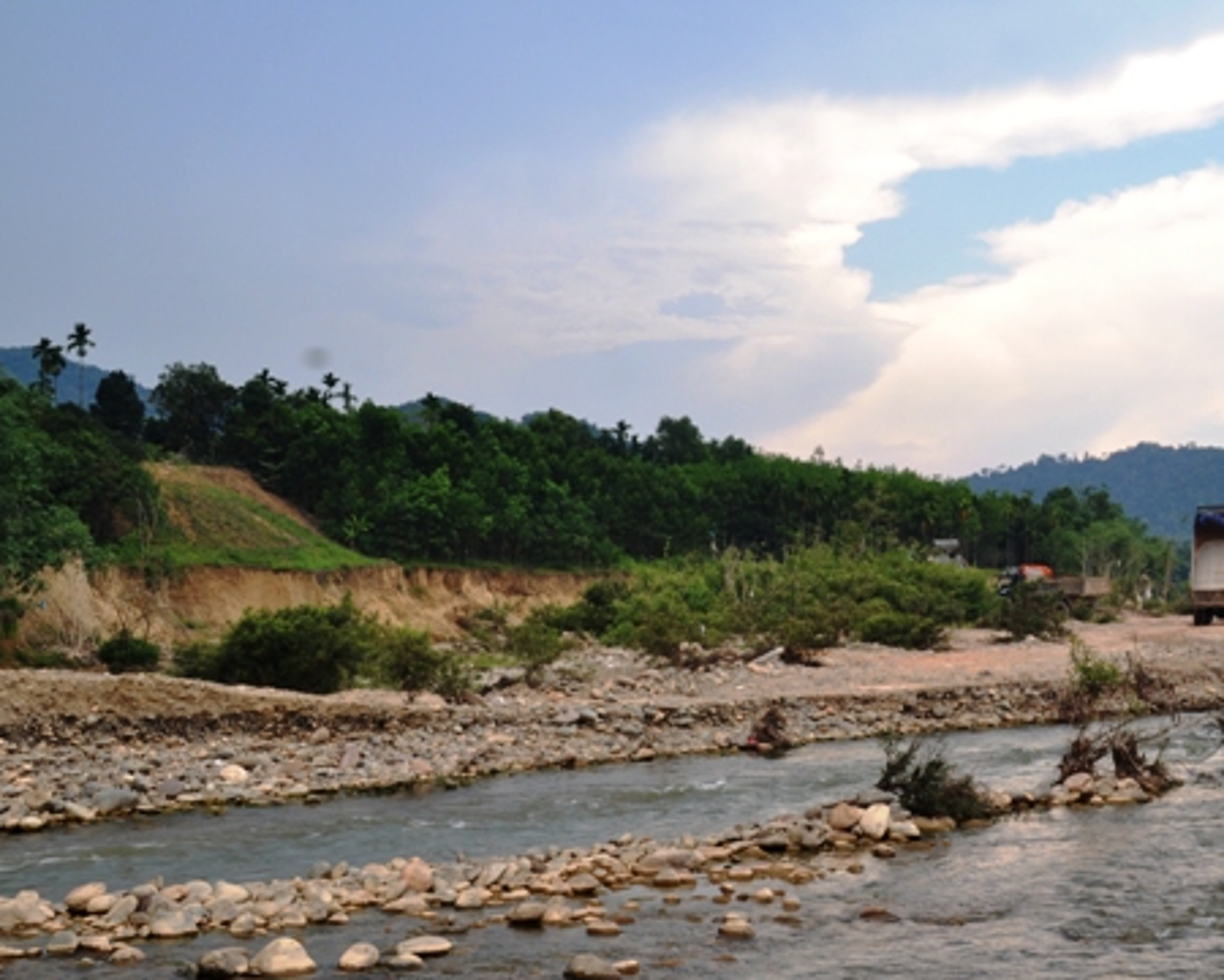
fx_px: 2029
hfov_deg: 33.2
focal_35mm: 56
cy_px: 554
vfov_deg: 27.1
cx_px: 830
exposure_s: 1/50
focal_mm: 28
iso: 200
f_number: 10
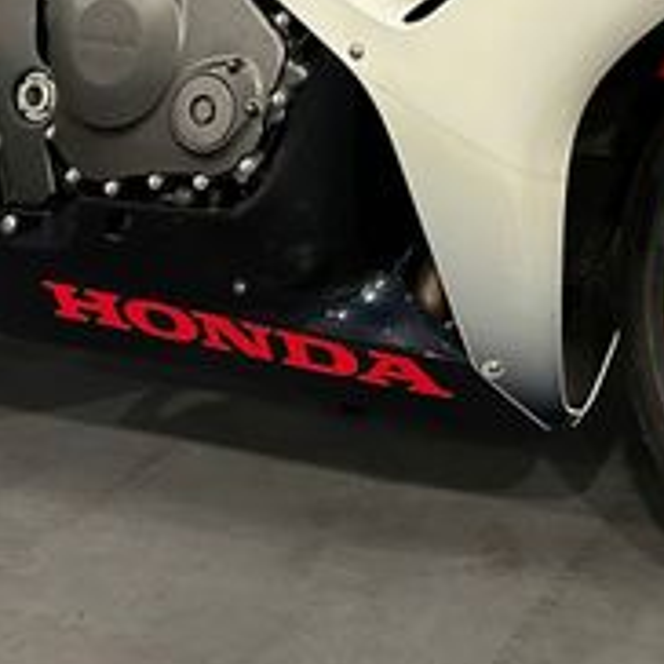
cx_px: 463
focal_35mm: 81
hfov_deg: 21.3
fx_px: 1758
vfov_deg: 20.3
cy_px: -95
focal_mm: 5.7
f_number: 1.5
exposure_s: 1/60
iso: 250
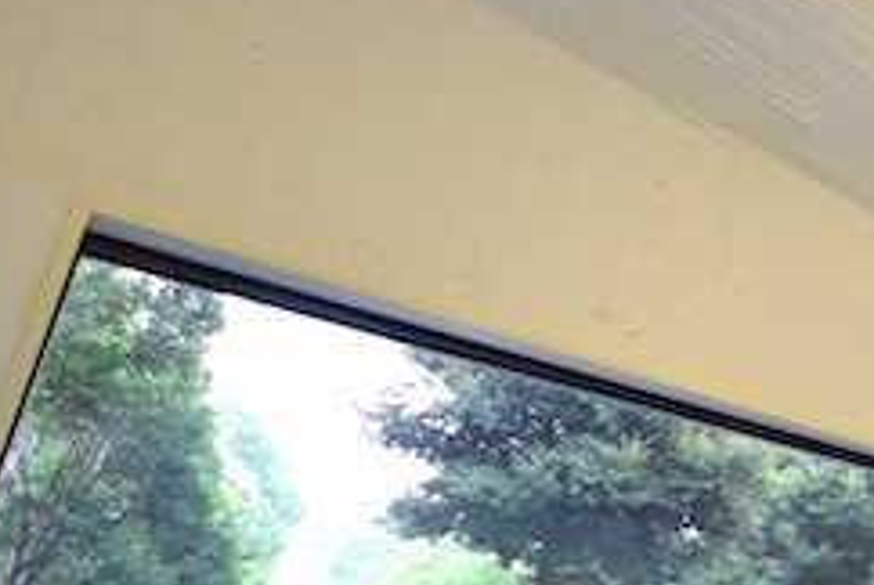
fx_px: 948
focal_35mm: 39
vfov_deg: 34.3
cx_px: 917
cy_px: 305
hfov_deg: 41.4
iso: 3200
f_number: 6.3
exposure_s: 1/160
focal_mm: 10
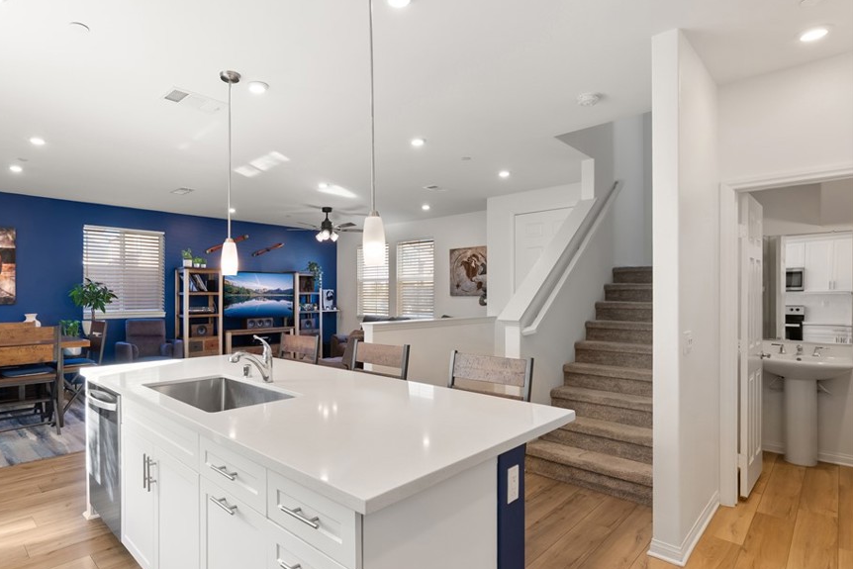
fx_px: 450
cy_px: 286
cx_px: 350
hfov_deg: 86.0
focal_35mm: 19
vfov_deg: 64.6
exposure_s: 1/10
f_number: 9
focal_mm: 16
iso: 640
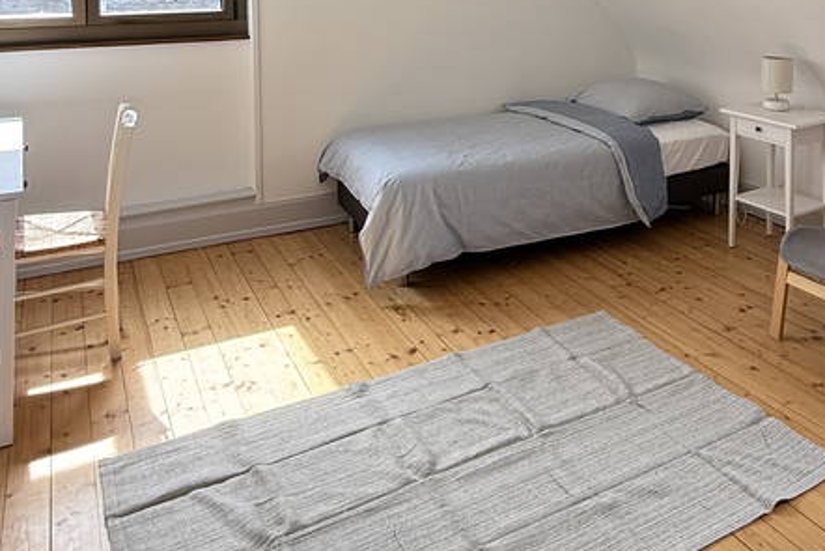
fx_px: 596
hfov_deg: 67.3
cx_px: 556
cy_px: 6
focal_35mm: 26
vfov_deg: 43.0
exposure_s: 1/99
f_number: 2.2
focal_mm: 2.22
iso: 80
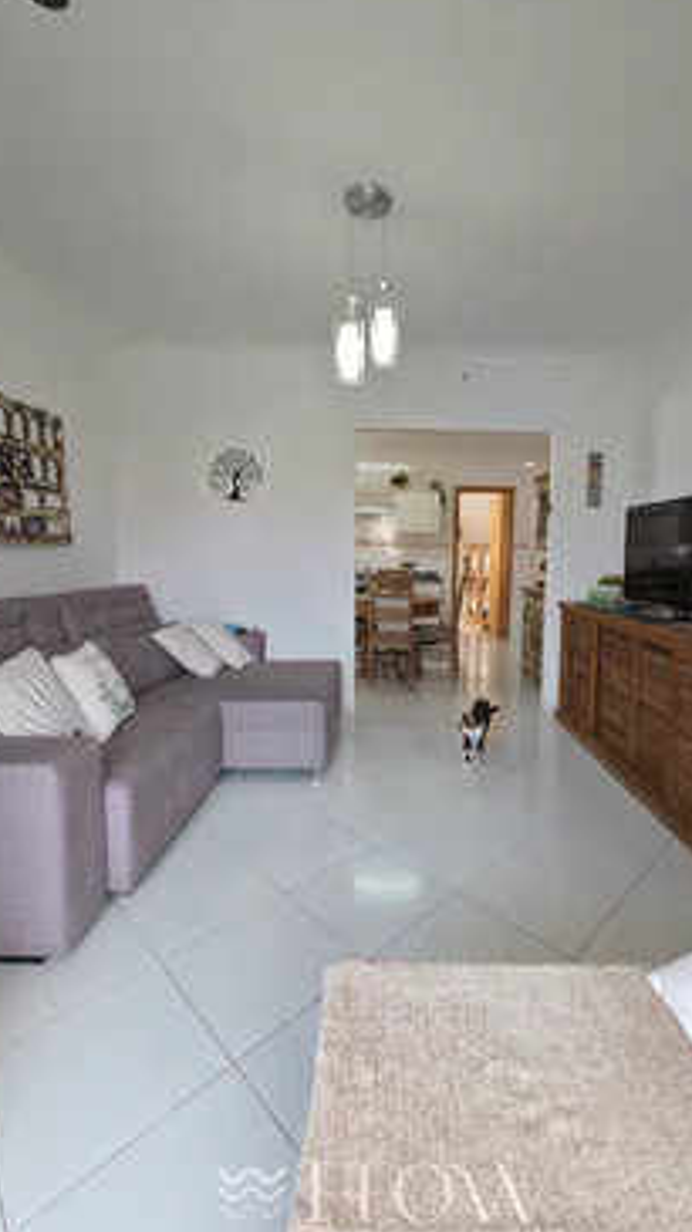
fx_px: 490
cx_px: 385
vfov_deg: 103.0
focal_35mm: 15
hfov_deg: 70.2
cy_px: 601
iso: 50
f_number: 1.9
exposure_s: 1/60
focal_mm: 2.2
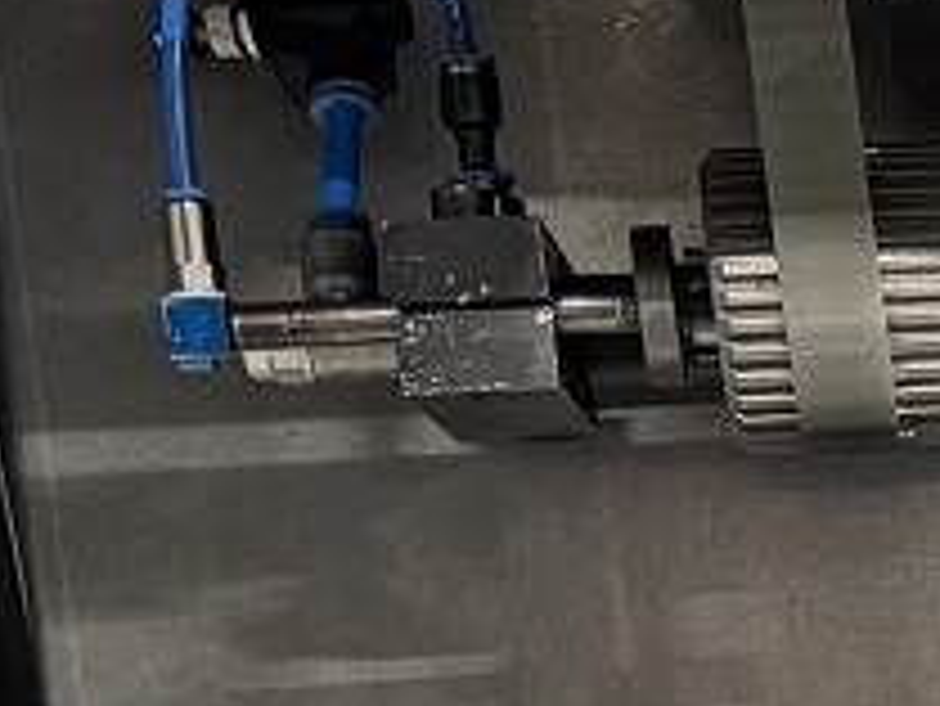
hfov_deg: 10.9
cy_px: 1048
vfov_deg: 9.8
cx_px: 2402
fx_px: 3994
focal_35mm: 147
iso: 400
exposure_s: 1/50
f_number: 1.78
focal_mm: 6.86
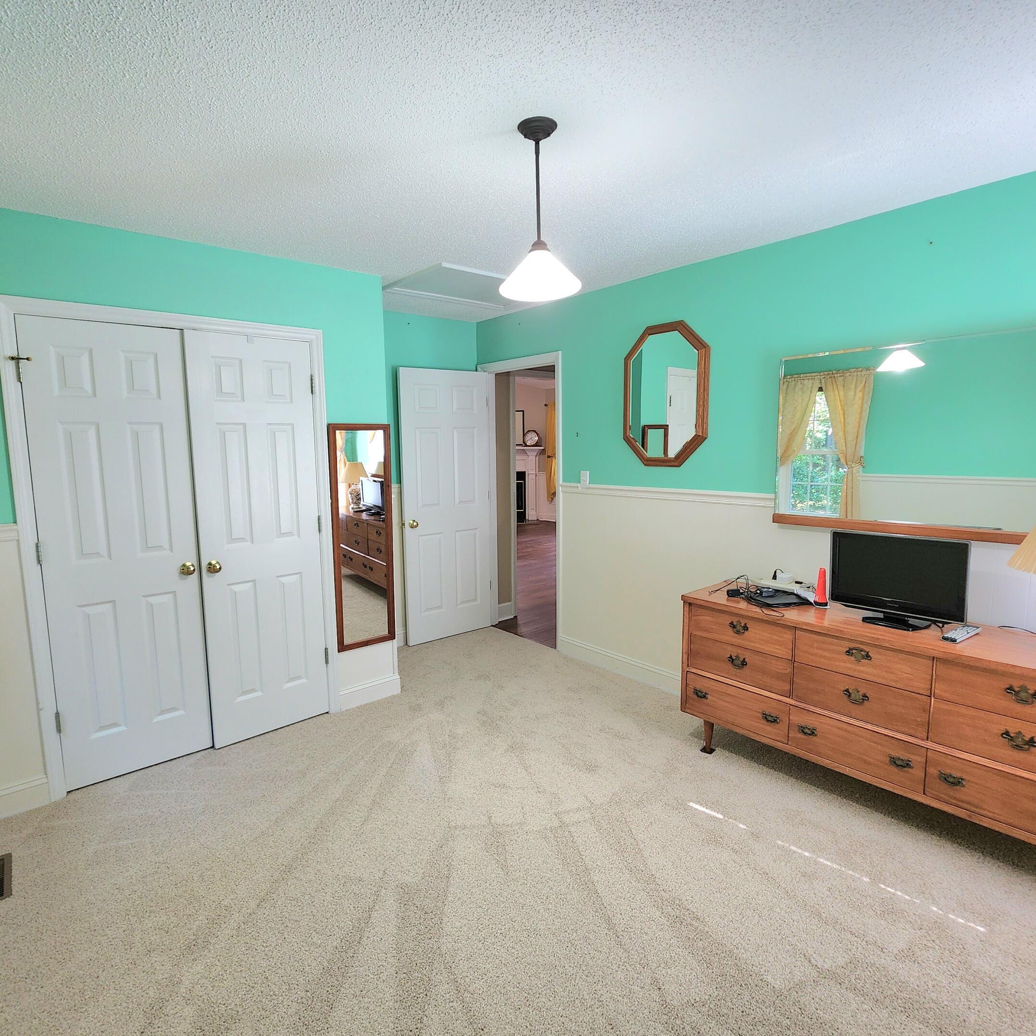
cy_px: 517
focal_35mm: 16
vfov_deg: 87.4
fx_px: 542
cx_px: 483
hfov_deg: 87.3
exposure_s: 1/60.2
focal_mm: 2.2
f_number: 2.2
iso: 160
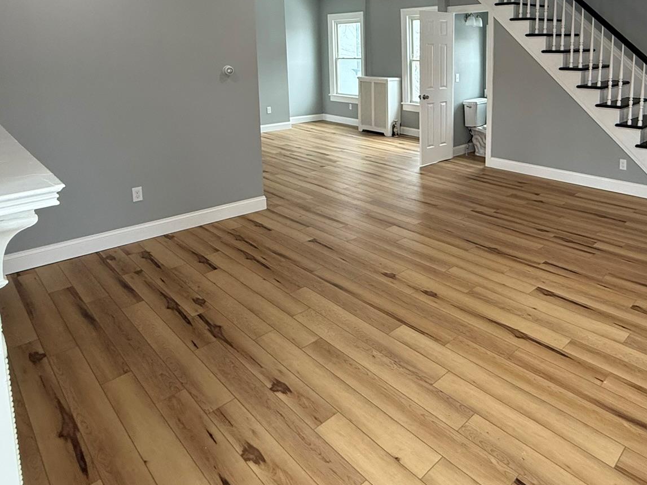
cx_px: 433
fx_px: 467
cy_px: 111
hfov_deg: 67.4
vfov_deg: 52.0
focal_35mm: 25
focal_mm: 2.22
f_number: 2.2
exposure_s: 1/120
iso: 250
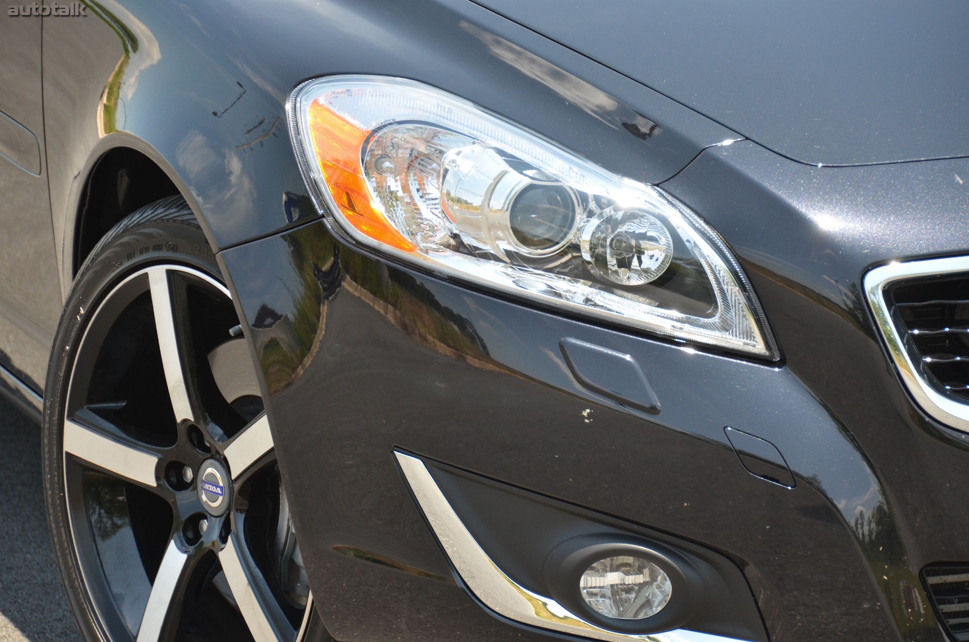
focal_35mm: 195
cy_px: 321
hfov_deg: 10.6
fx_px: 5238
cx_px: 484
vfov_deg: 7.0
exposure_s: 1/1000
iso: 640
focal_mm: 130
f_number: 5.6
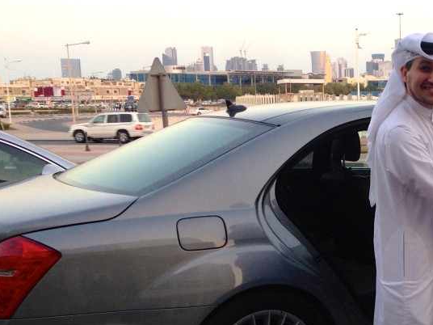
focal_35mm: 63
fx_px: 788
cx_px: 385
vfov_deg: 23.2
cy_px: 212
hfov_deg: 29.5
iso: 80
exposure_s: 1/120
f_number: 2.4
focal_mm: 4.12
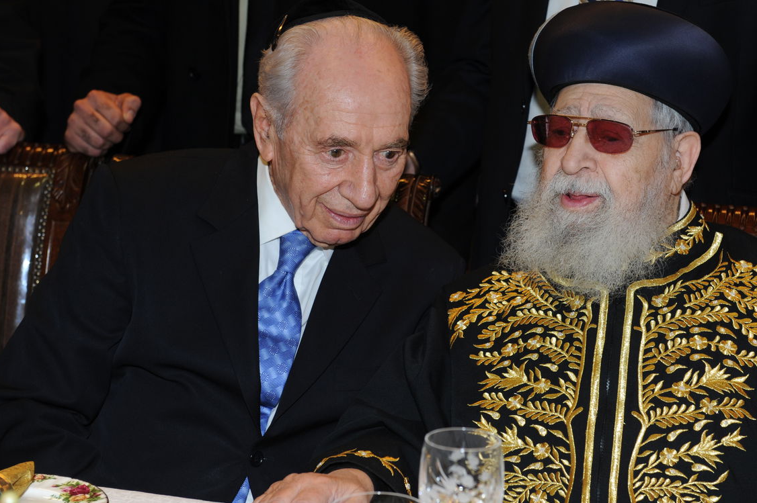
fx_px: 1828
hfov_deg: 23.4
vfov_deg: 15.7
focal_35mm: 87
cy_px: 221
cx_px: 453
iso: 400
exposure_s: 1/60
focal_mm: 70
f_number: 5.6
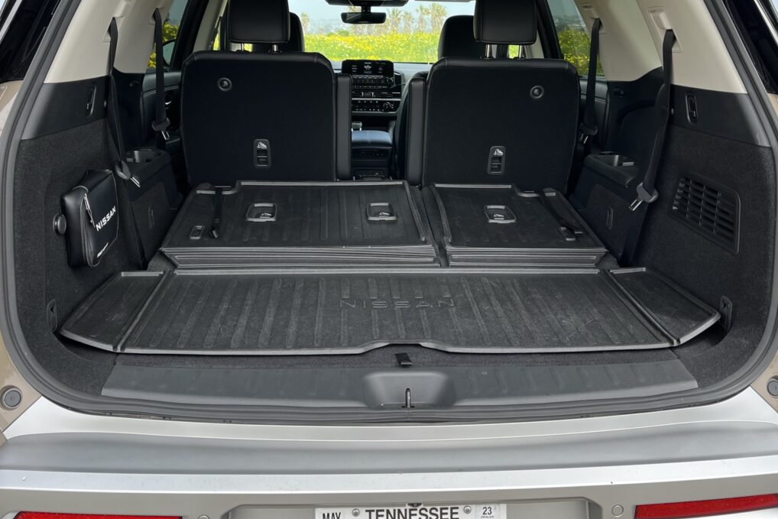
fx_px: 735
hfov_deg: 55.8
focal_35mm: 34
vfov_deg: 38.7
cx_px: 397
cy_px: 202
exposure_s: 1/544
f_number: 1.6
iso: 50
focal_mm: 5.1
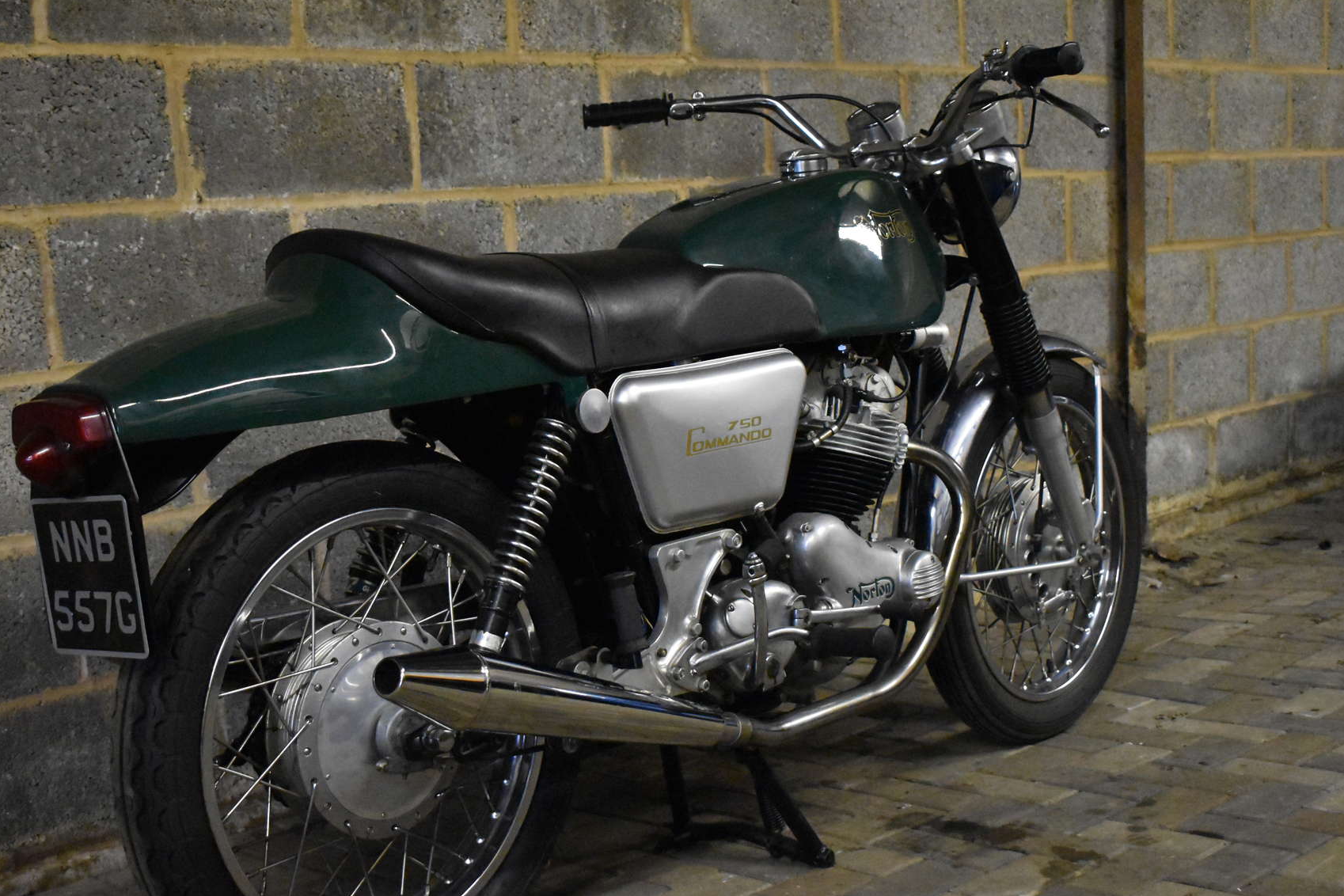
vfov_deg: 25.5
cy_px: 513
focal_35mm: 53
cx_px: 572
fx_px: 1979
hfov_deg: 37.4
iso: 8000
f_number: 4.2
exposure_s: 1/125
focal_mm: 30
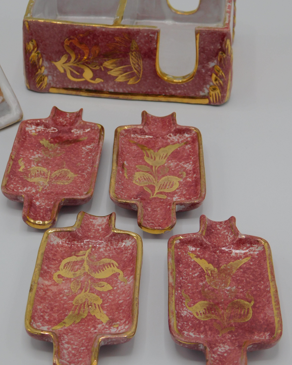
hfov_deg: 22.2
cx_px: 146
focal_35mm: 69
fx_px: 745
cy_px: 195
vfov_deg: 27.5
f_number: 4.2
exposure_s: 1/500
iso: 125
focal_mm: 11.7
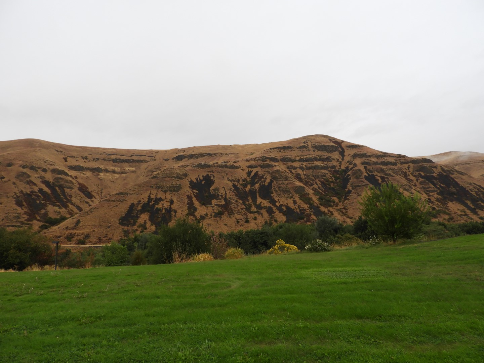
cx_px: 242
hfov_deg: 71.6
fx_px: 336
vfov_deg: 56.8
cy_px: 182
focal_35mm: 24
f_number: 3.3
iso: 100
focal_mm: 4.3
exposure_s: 1/320
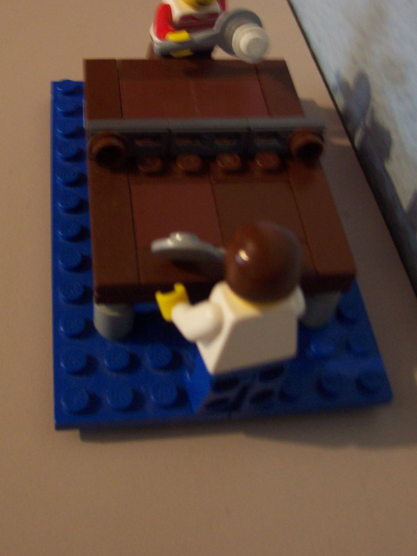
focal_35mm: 46
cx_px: 179
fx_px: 739
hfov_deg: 31.5
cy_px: 212
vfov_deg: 41.0
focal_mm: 5.6
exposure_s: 1/8
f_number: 2.8
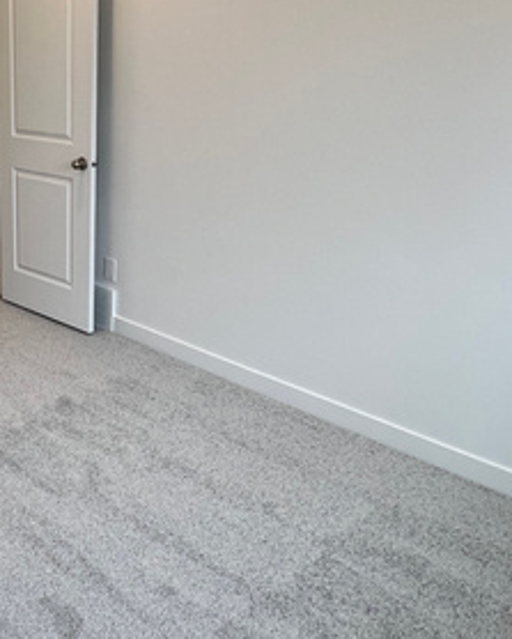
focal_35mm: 35
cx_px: 55
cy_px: 262
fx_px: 662
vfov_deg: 51.2
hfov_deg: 39.4
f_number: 1.8
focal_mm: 1.57
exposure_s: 1/120
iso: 64
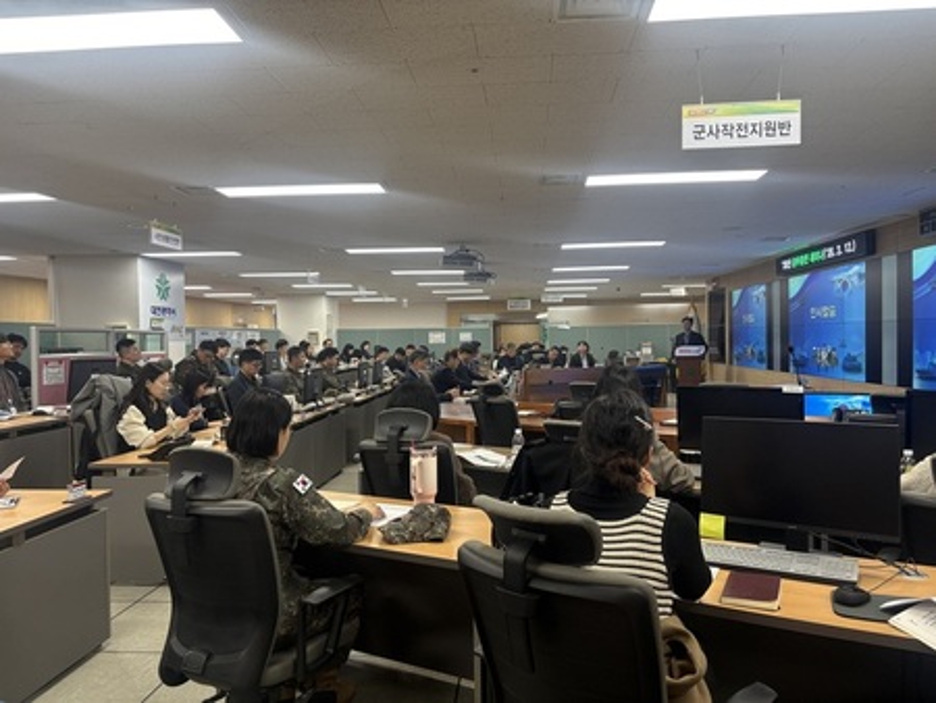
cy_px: 352
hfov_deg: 67.3
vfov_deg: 53.1
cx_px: 468
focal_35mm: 26
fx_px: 703
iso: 80
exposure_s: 1/120
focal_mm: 5.96
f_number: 1.6
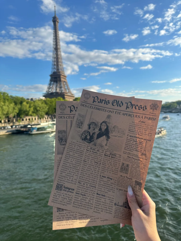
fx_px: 167
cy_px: 120
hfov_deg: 56.8
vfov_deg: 71.6
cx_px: 90
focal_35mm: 24
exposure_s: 1/2660
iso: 80
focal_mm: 6.86
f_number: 1.78
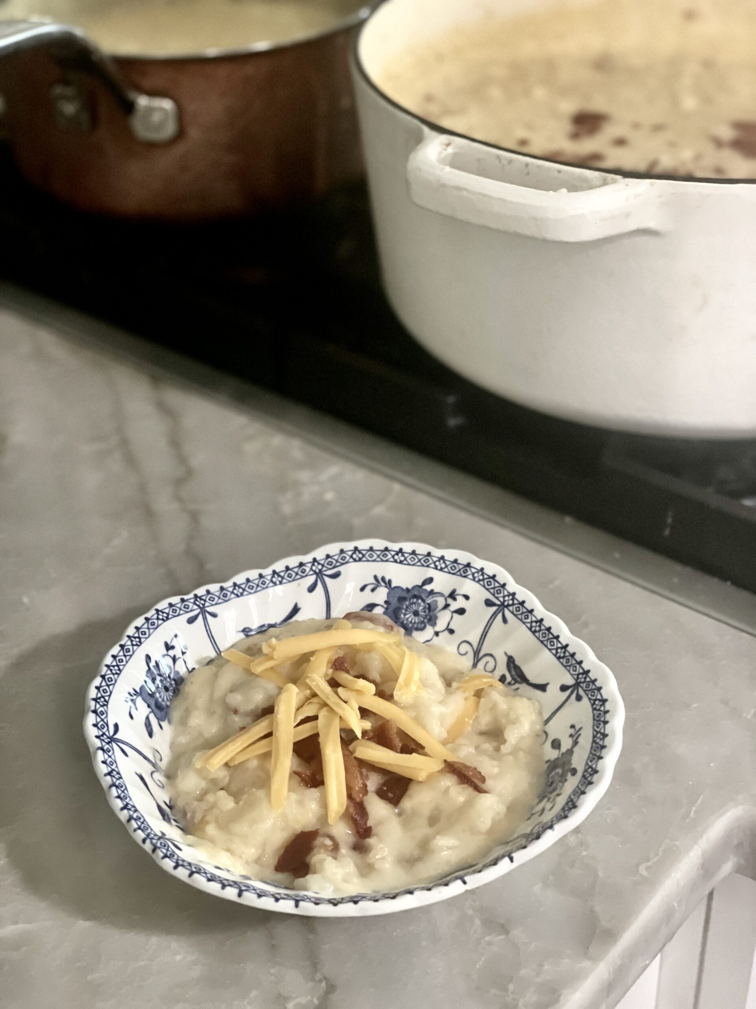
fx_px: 1514
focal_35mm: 52
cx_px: 378
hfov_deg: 28.0
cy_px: 504
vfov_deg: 36.8
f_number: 2
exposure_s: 1/24
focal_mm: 6
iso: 500
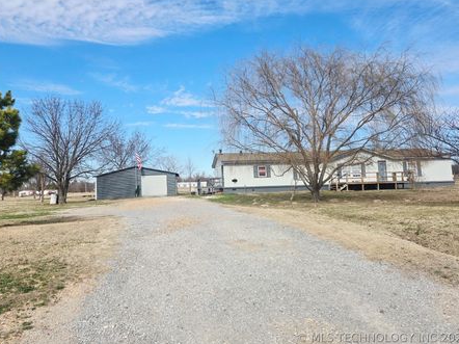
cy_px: 152
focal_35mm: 26
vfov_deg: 52.9
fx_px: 345
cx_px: 212
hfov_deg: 67.2
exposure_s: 1/2000
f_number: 1.8
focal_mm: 5.4
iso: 25
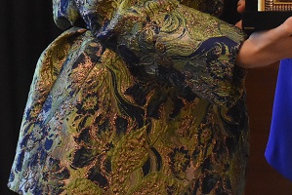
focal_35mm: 144
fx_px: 1169
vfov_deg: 9.4
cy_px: -64
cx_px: 219
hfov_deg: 14.2
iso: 3600
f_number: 4
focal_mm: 32
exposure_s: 1/60
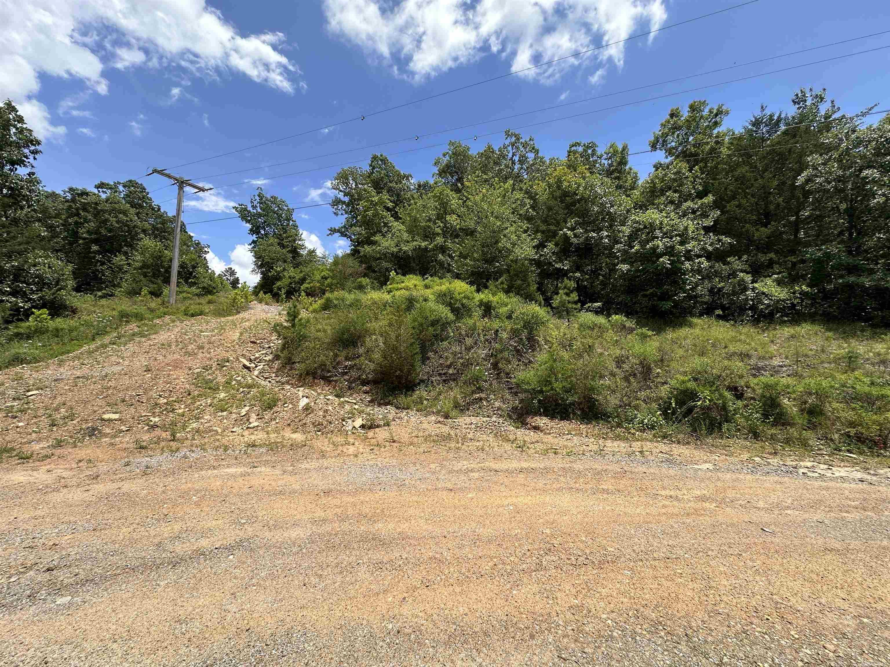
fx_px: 360
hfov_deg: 102.1
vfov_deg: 85.7
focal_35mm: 14
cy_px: 334
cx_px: 445
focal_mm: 2.22
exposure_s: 1/1335
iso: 50
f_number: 2.2
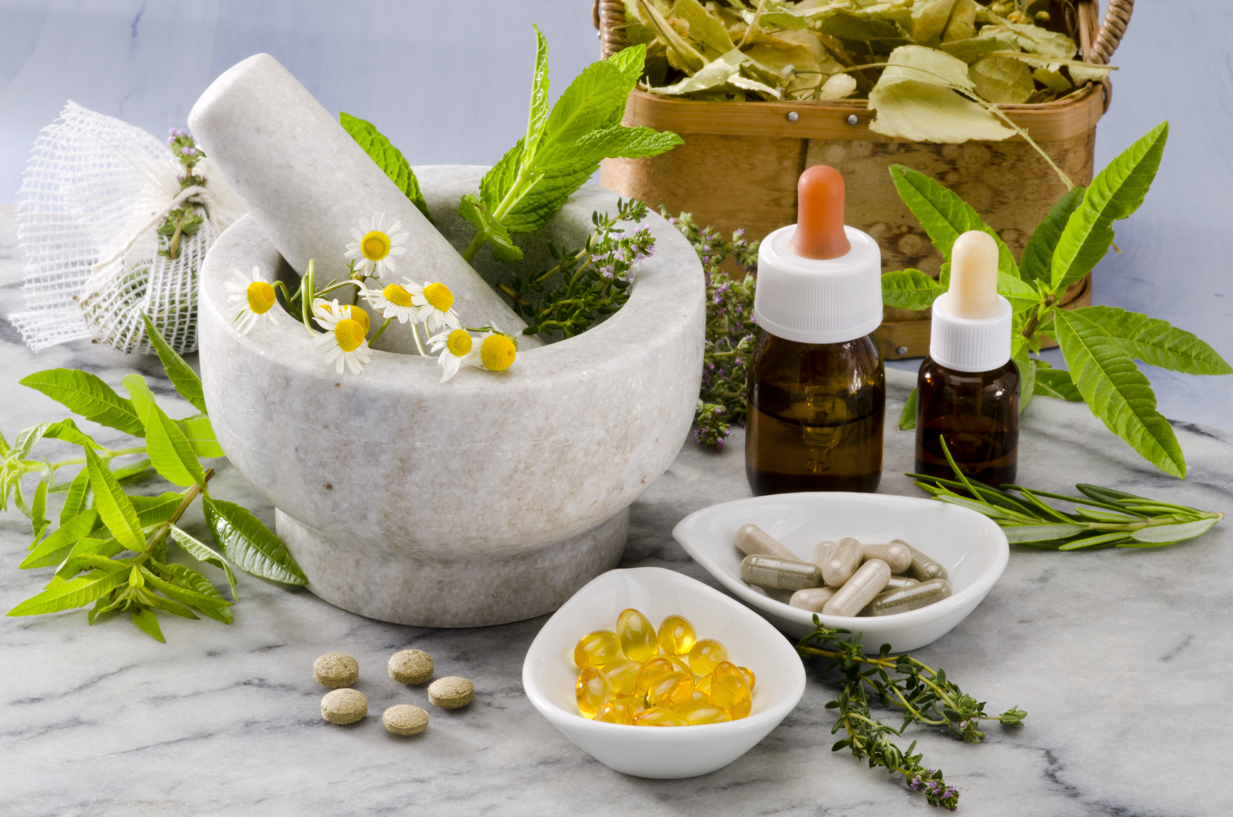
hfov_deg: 13.1
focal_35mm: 158
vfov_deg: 8.7
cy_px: 408
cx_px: 616
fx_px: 5383
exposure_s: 1/60
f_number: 25
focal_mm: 105
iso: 100
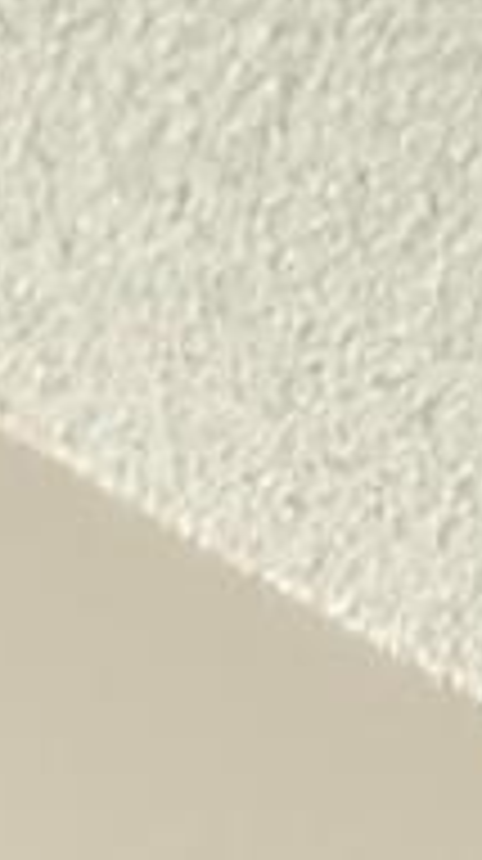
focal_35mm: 120
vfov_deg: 8.4
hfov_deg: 10.1
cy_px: 3359
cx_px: 340
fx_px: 2735
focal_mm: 2.22
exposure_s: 1/60
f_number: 2.2
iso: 640
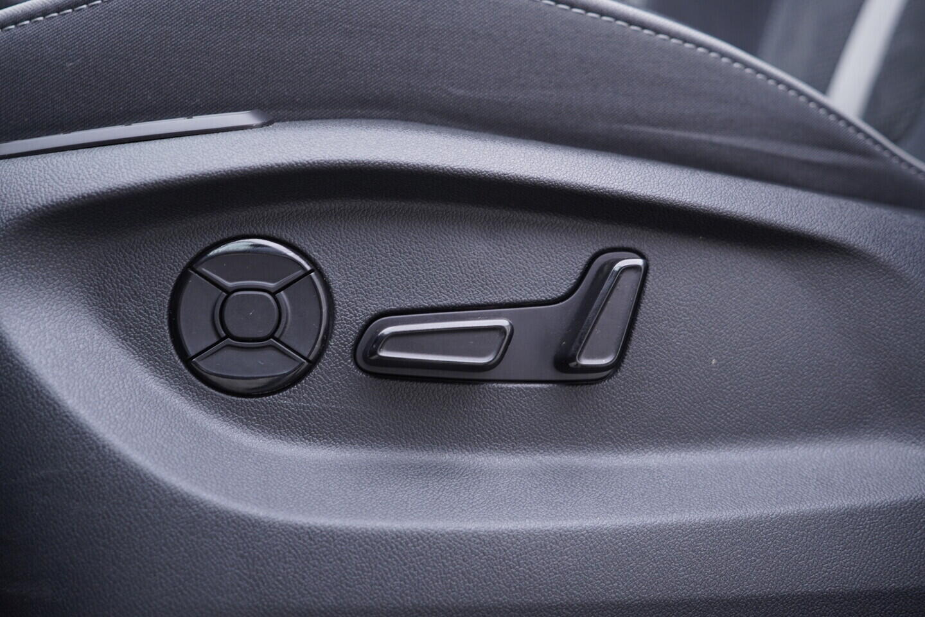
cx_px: 462
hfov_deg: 53.1
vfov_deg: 36.9
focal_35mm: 36
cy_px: 308
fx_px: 925
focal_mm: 24
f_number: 2.8
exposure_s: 1/40
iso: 250
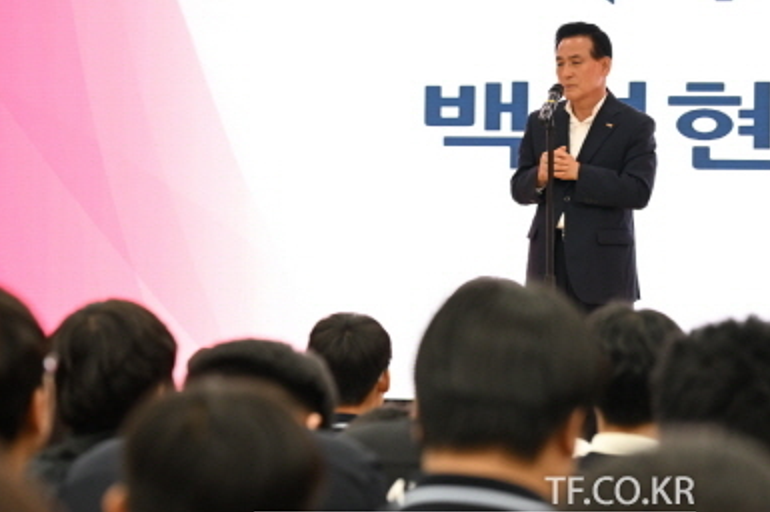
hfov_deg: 10.3
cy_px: 202
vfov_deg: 6.9
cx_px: 475
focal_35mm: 200
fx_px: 4274
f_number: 4.5
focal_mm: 120
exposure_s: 1/200
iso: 1250
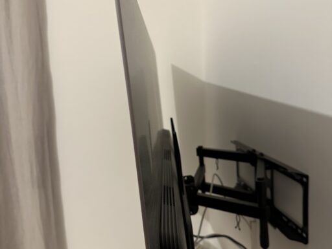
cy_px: 124
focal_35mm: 24
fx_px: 230
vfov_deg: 56.9
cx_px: 166
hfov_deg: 71.5
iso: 640
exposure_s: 1/50
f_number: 1.78
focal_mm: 6.86
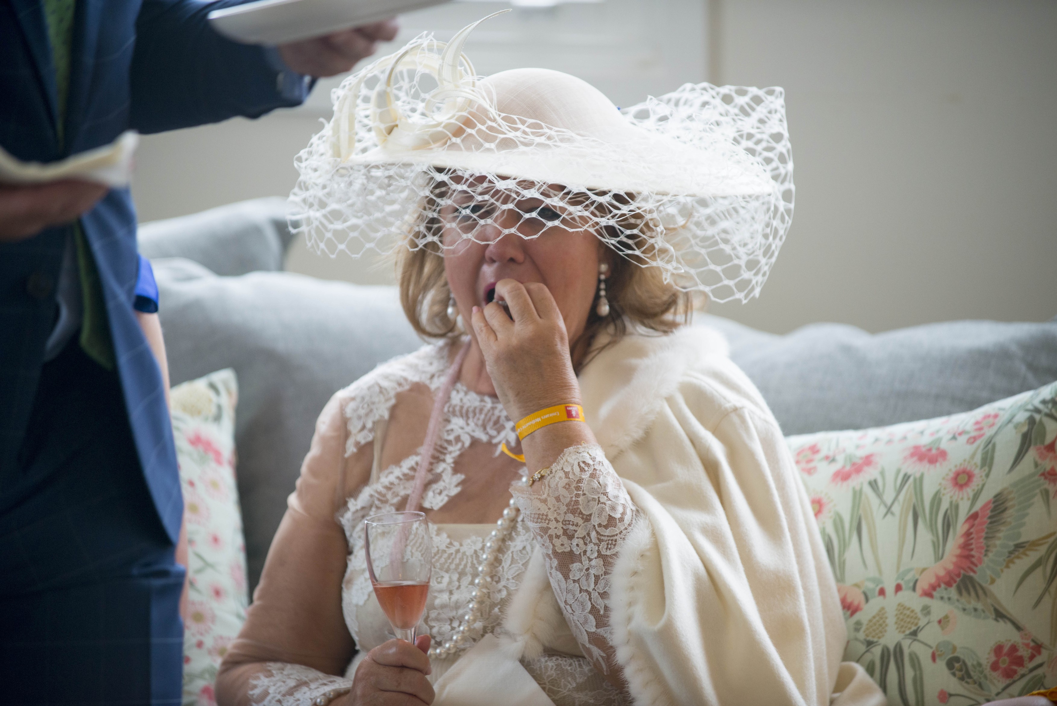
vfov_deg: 6.9
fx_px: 5873
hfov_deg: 10.3
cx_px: 528
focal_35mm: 200
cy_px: 353
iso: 1000
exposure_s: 1/500
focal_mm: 200
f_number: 2.8
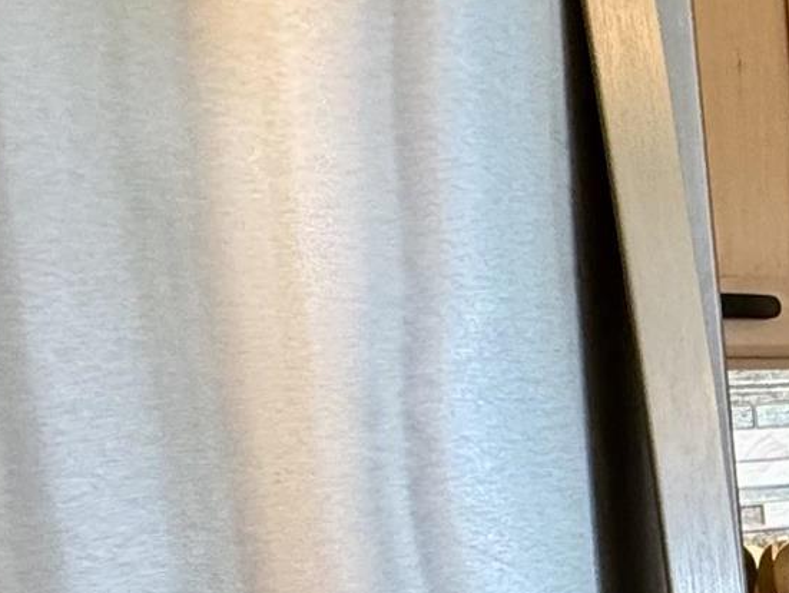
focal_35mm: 78
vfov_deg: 18.1
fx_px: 1779
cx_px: 1241
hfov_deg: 20.6
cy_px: 683
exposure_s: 1/60
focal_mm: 2.22
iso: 200
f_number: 2.2
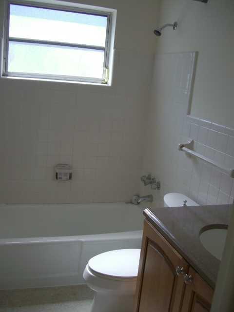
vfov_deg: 49.0
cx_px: 117
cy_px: 156
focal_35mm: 38
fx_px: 343
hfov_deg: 37.7
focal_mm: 7.9
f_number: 2.8
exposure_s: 1/200
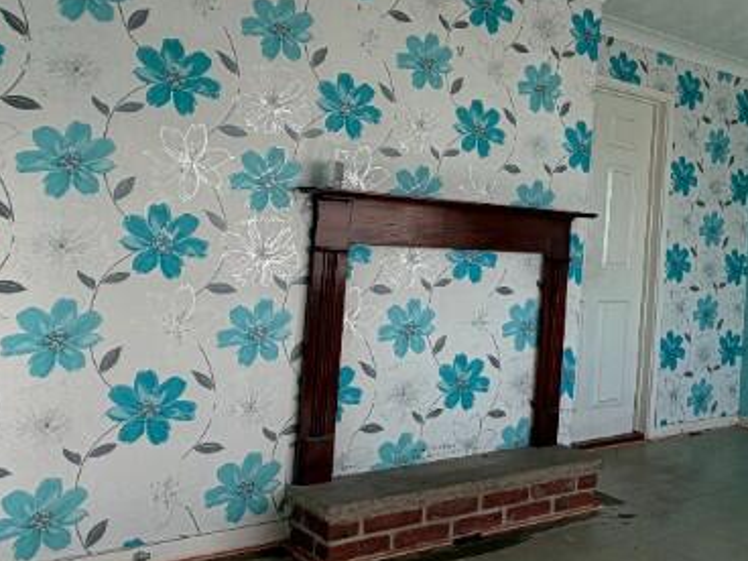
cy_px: 222
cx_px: 764
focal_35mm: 39
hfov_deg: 41.1
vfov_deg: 36.7
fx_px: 843
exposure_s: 1/180
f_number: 2.2
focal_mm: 2.22
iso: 40
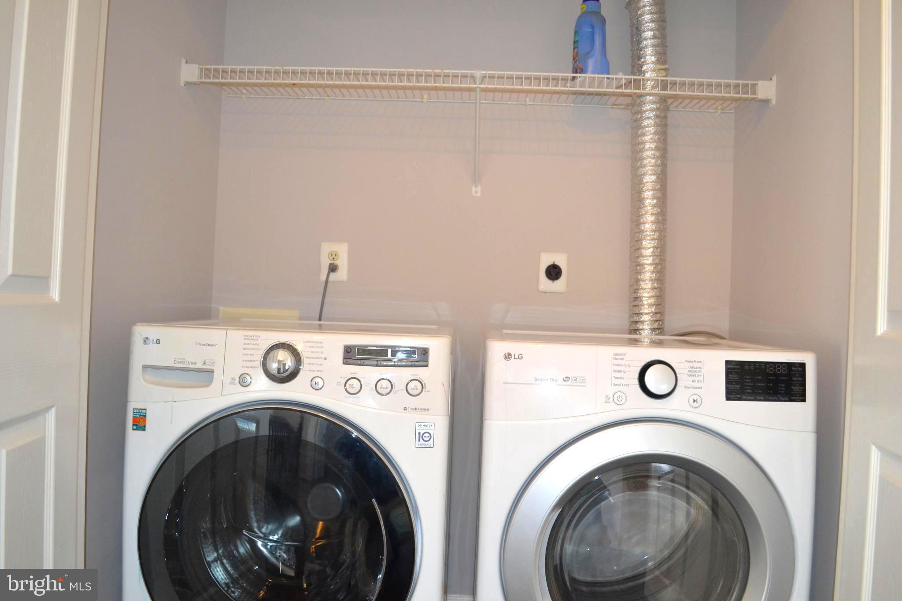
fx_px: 676
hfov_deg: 67.4
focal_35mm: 27
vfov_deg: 47.9
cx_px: 451
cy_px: 300
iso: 1100
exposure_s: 1/60
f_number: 3.5
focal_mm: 18
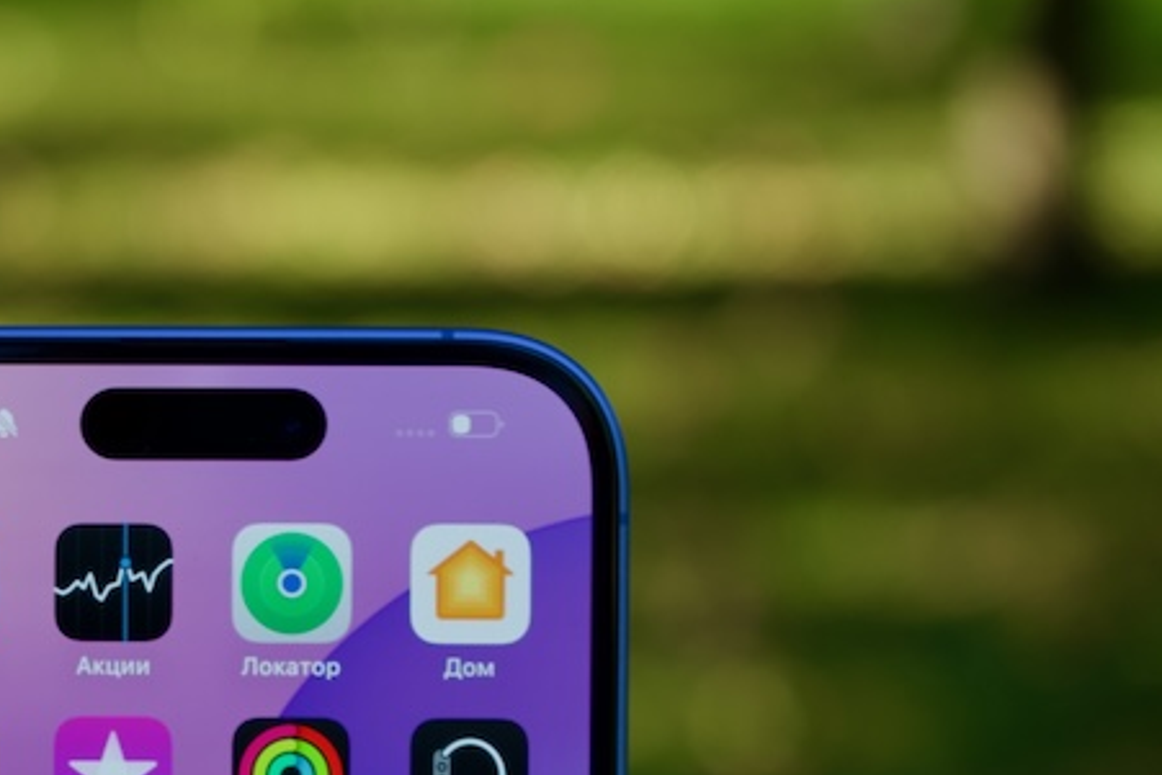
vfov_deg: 13.4
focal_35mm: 101
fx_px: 3261
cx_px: 186
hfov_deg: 19.9
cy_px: 762
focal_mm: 49
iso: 100
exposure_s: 1/60
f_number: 4.5
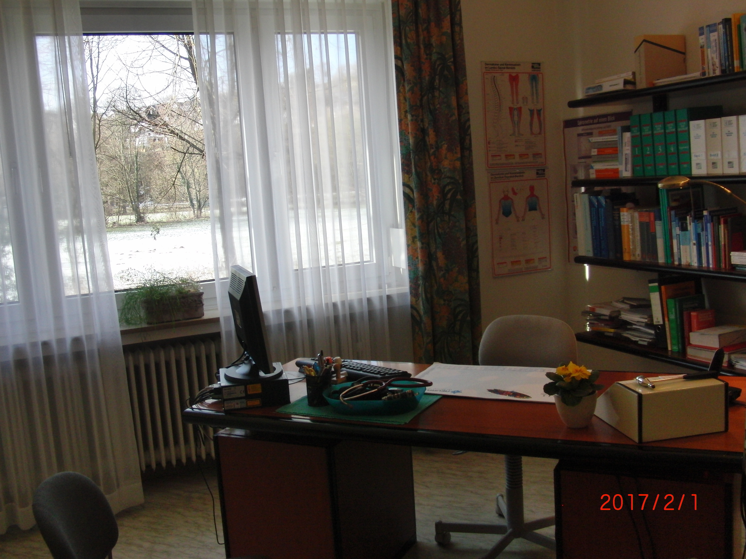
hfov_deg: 50.1
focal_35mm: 37
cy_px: 280
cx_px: 373
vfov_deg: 38.7
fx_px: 797
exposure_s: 1/160
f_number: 3.6
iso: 100
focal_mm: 6.42
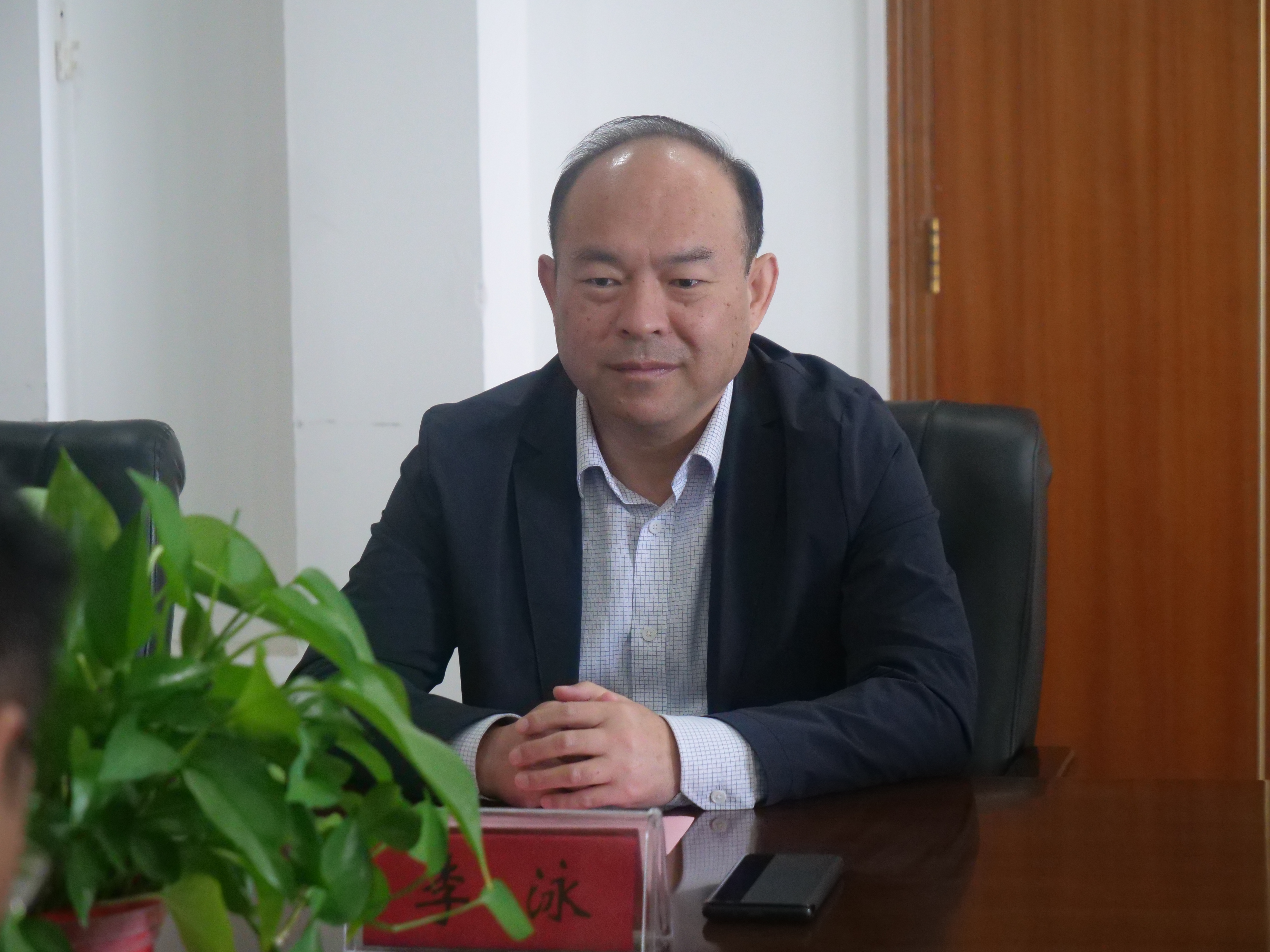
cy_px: 476
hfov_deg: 16.4
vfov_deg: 12.3
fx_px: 4403
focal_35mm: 120
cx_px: 635
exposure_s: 1/60
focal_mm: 60
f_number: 4
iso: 3200
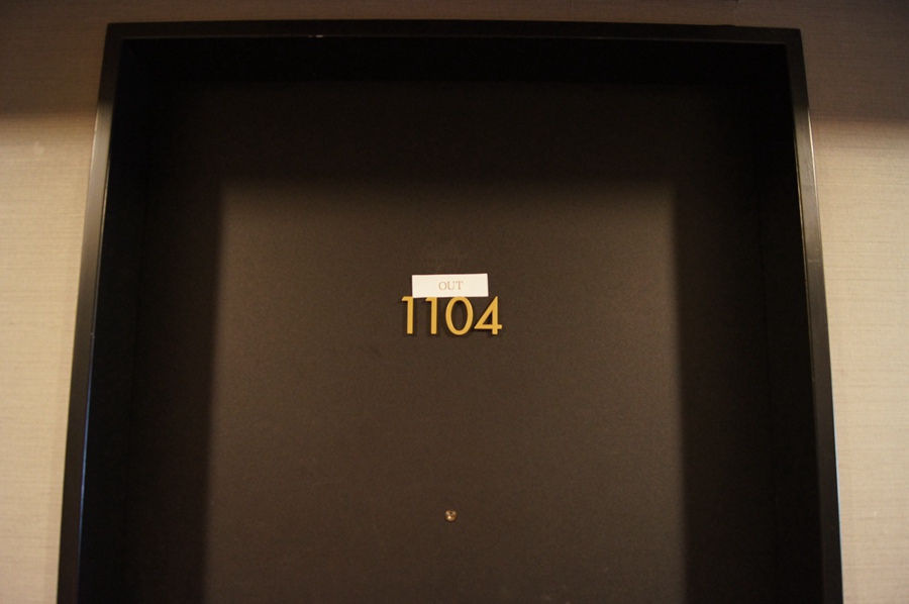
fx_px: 681
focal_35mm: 27
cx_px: 454
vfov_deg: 47.8
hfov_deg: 67.4
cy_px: 302
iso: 1600
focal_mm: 18
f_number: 3.5
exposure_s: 1/6
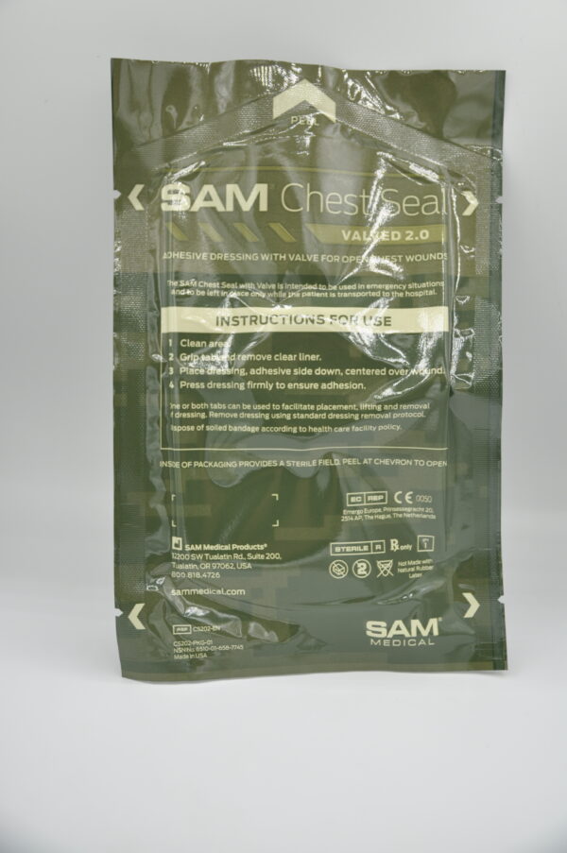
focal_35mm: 39
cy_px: 426
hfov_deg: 34.1
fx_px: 923
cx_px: 284
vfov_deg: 49.6
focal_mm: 26
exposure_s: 1/1000
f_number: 2.8
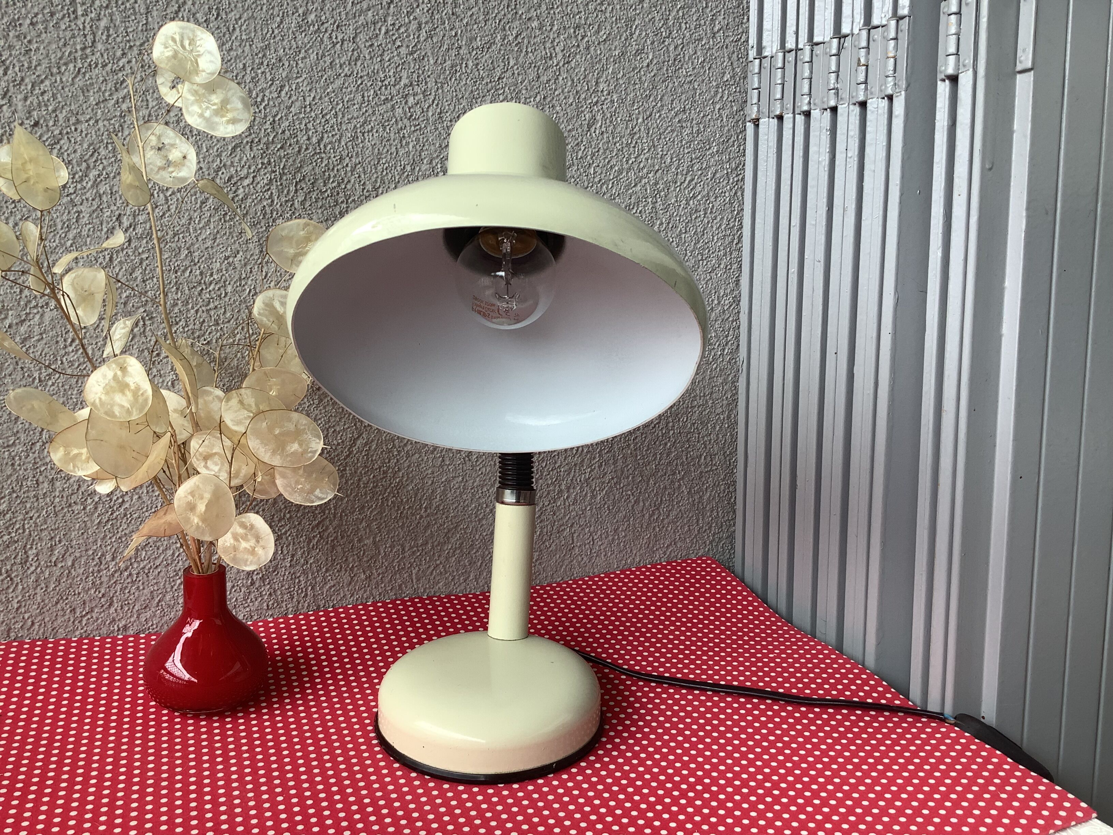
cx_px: 556
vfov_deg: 45.4
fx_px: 997
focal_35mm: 31
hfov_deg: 58.4
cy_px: 418
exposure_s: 1/161
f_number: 2.4
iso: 25
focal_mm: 3.3
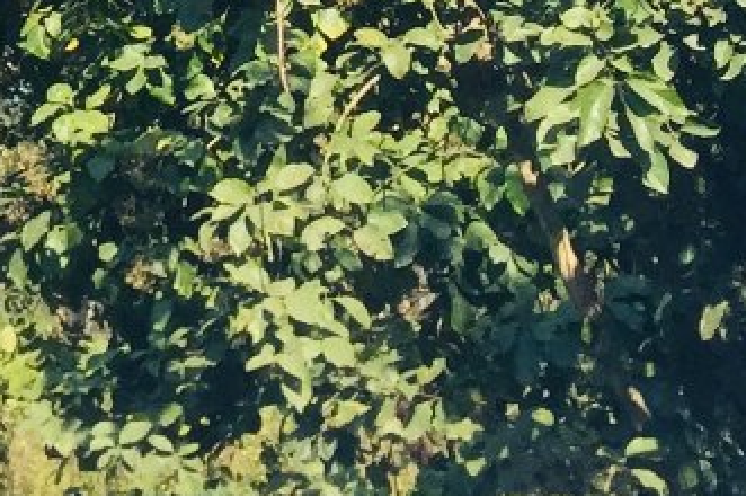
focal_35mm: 146
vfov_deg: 8.6
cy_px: -670
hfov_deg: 13.2
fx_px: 3022
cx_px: -406
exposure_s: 1/1099
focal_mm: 4.15
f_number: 2.2
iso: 32
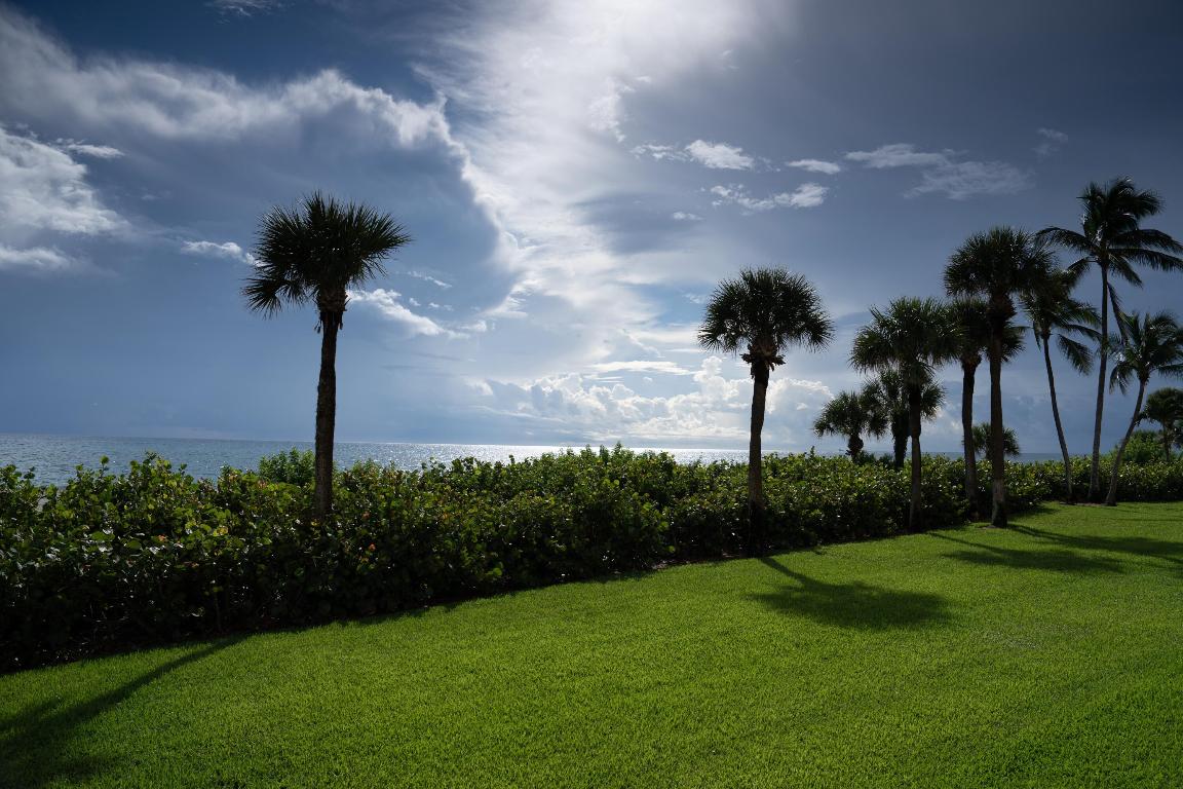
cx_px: 592
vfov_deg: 53.1
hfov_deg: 73.7
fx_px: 789
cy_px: 394
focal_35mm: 24
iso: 100
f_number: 4.5
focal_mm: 24
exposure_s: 1/1000
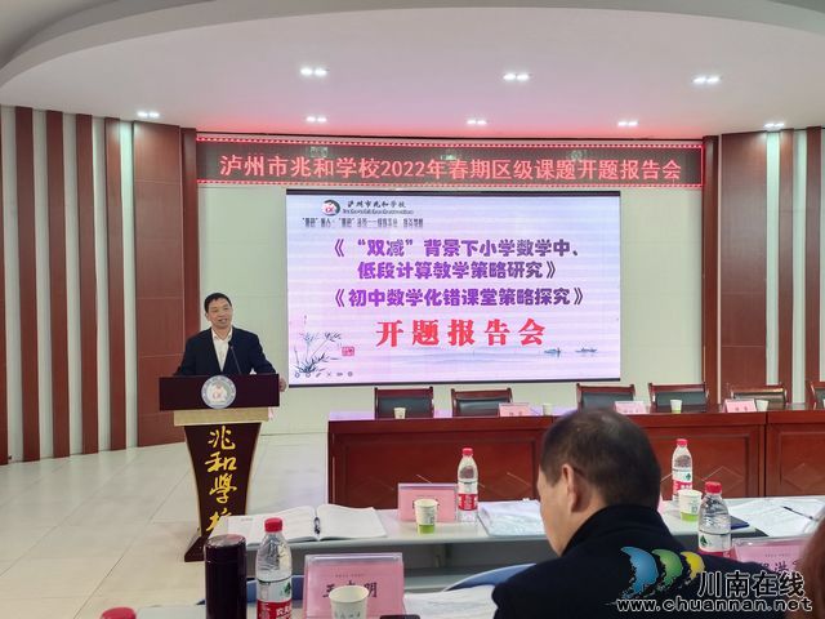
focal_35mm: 30
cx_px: 412
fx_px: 715
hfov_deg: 60.0
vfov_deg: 46.8
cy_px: 310
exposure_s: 1/50
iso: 1089
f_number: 1.79
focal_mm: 4.71
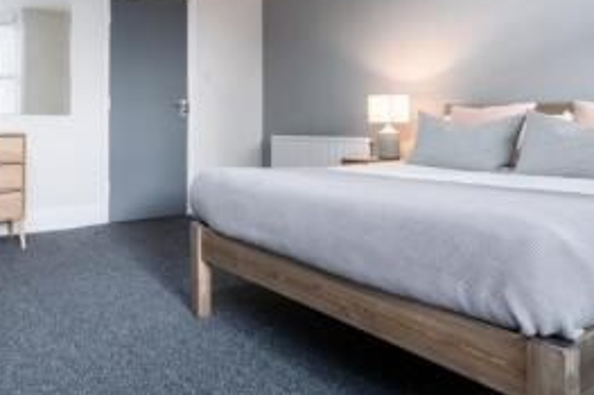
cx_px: 178
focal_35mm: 29
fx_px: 478
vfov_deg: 43.8
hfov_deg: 61.5
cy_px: 109
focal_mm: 16
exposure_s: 1/20
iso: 320
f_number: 7.1
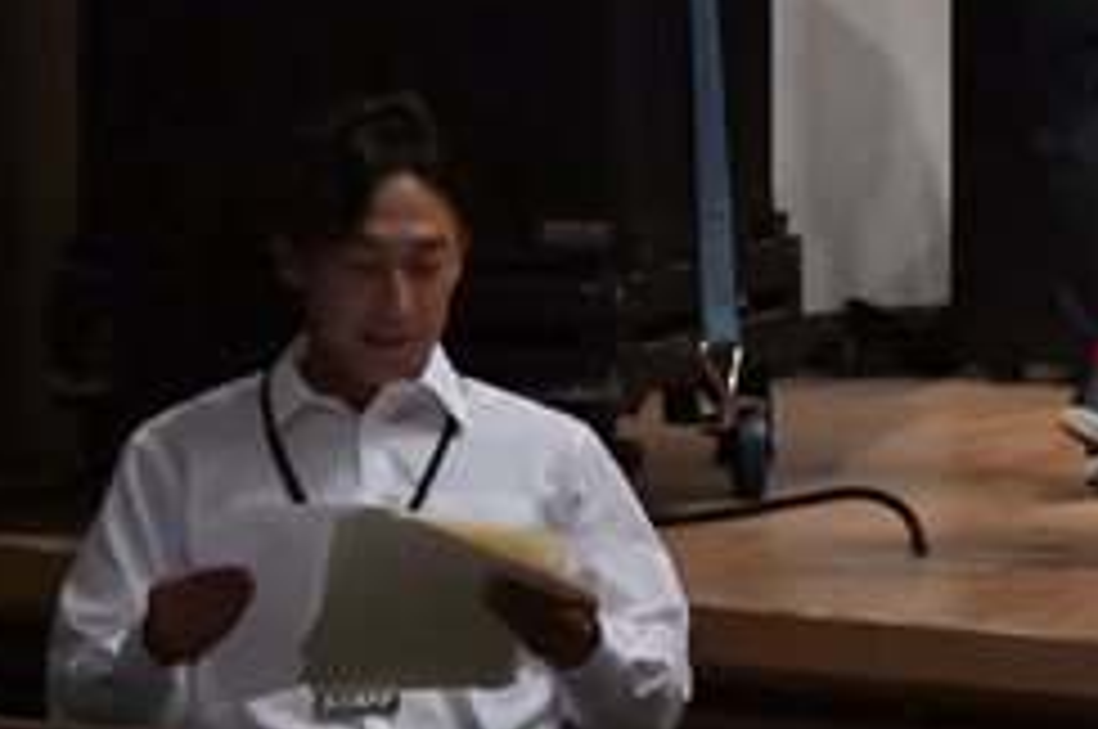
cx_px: 1496
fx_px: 23240
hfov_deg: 2.7
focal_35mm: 763
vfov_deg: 1.8
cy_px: -261
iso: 12800
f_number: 5.6
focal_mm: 160
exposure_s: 1/400
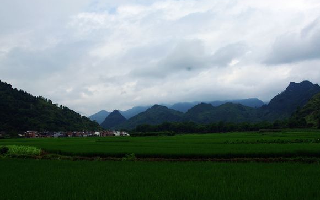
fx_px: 419
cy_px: 114
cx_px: 166
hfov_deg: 41.8
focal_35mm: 48
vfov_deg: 26.9
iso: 100
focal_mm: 26.25
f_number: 9.5
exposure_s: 1/180
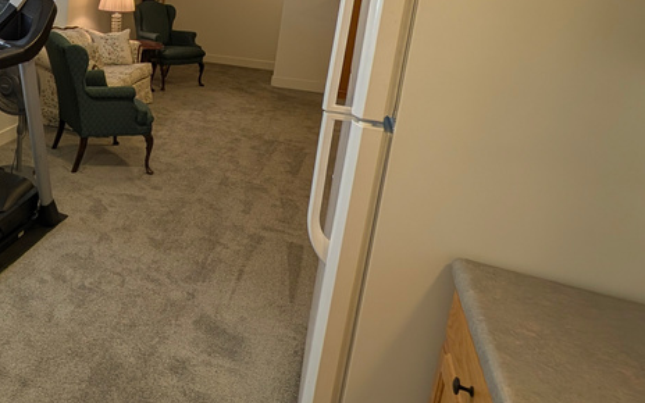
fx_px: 492
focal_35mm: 28
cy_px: 63
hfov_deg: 49.6
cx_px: -40
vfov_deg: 41.9
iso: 39
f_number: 1.95
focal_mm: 2.23
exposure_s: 1/60
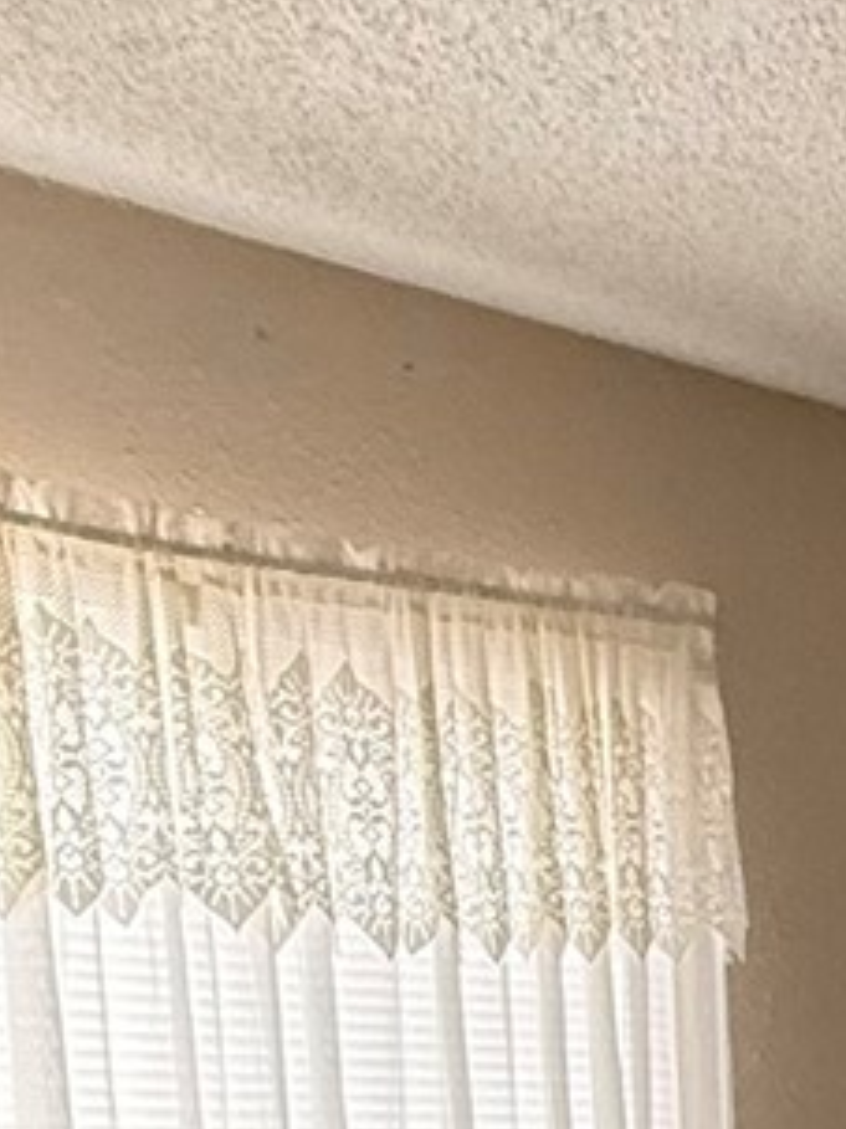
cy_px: 1580
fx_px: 2413
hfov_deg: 17.5
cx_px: 1342
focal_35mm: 74
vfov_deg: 22.6
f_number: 2.2
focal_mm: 2.22
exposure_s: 1/71
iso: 320
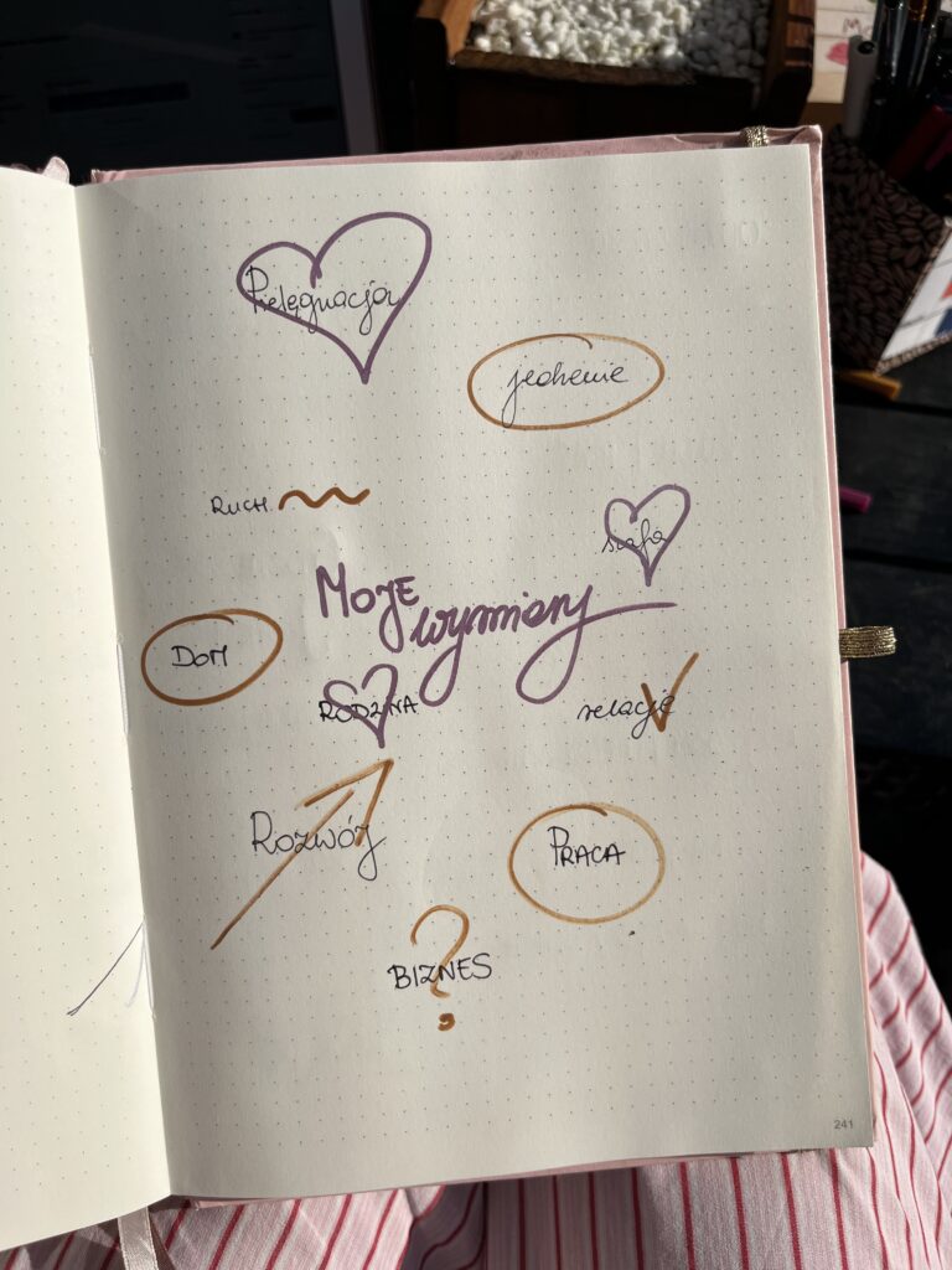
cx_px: 476
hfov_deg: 53.1
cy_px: 635
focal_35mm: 26
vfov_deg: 67.3
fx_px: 953
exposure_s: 1/10870
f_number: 1.6
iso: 50
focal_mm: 5.1
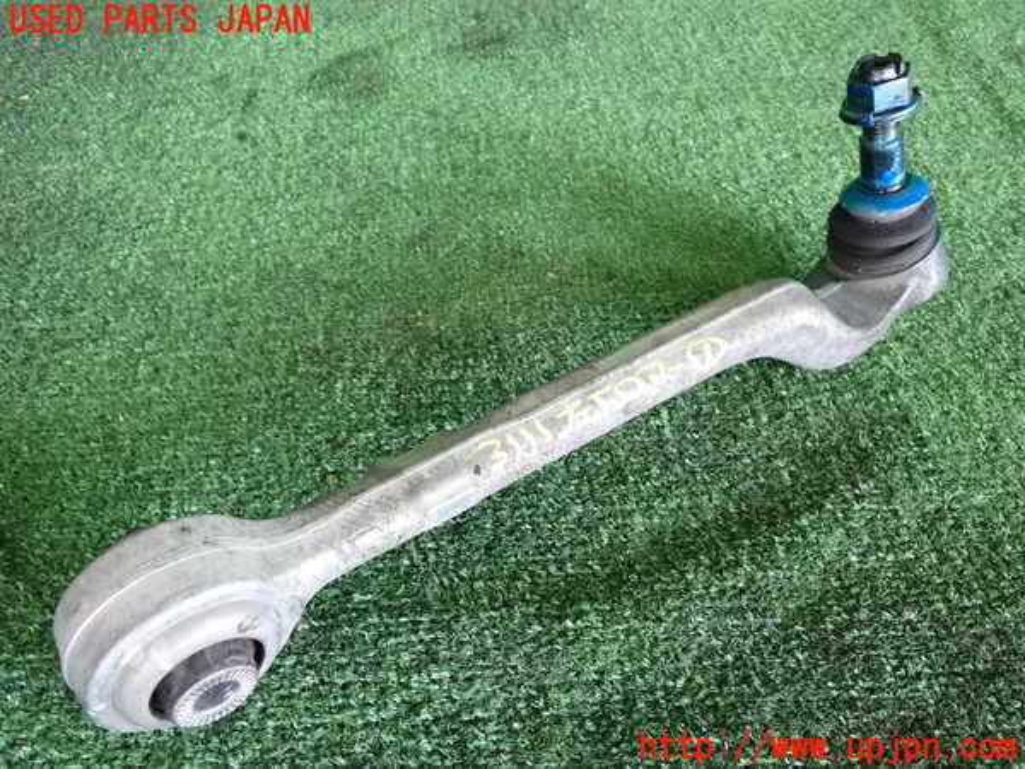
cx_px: 512
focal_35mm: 32
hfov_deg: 56.8
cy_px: 384
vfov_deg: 44.2
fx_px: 948
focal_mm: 5.79
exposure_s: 1/125
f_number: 2.4
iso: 1250
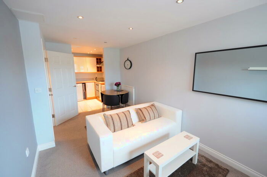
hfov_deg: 100.5
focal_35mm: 15
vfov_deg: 77.2
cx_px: 134
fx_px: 111
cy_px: 88
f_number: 3.5
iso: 200
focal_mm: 10
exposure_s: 1/10
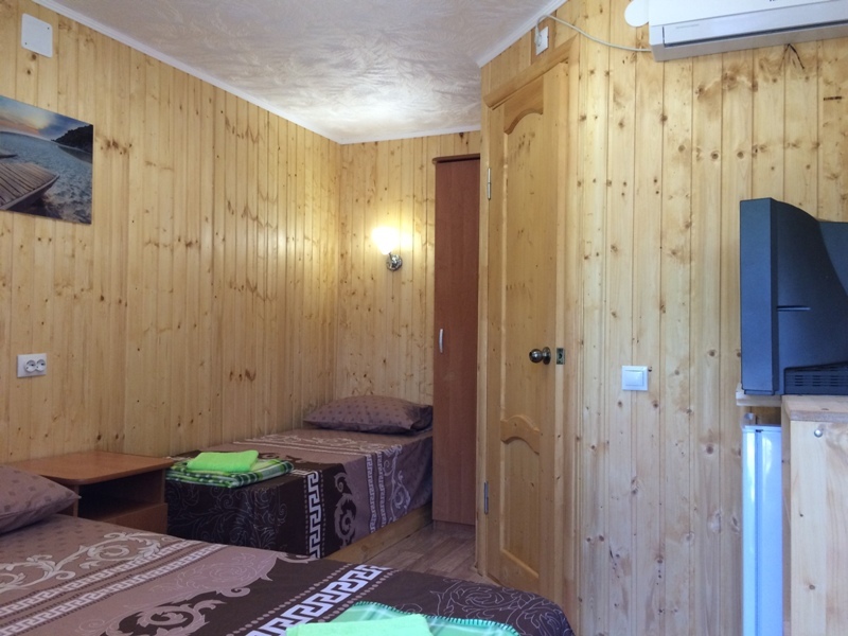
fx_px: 710
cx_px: 424
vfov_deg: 48.2
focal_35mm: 29
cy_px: 318
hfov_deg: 61.7
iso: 80
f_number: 2.2
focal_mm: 4.15
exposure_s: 1/33
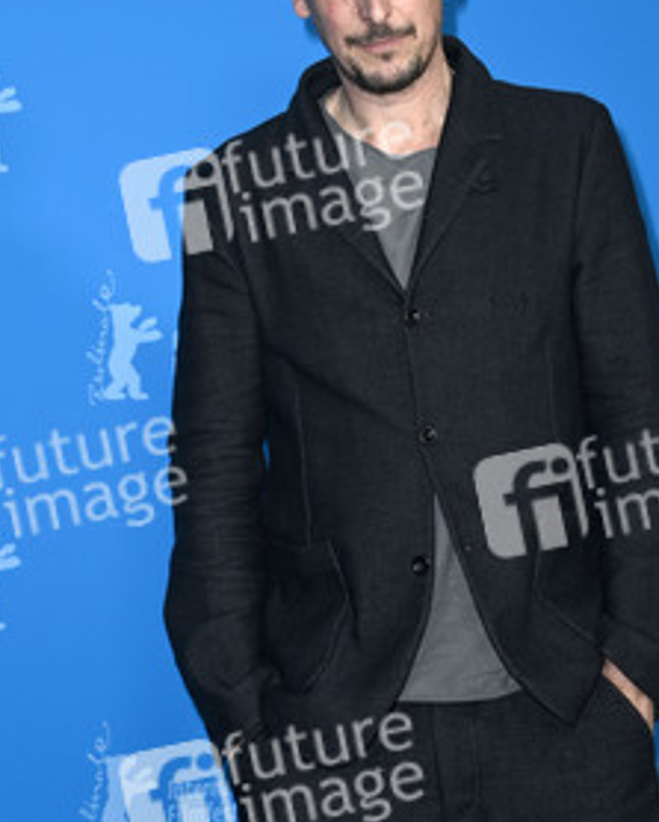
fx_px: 3213
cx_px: 358
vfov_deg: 14.6
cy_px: 340
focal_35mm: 132
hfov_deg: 11.7
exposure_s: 1/250
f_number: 5.6
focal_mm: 98
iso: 800
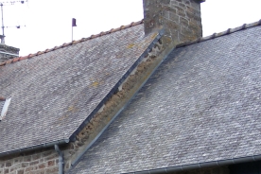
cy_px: 211
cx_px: -3
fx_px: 819
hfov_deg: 17.7
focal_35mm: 113
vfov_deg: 11.9
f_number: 3.5
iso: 50
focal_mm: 7.4
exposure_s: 1/45.2
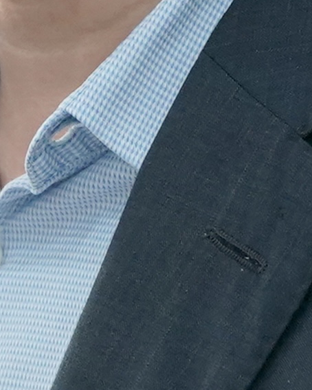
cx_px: -379
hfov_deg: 1.0
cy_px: 46
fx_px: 18559
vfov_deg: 1.2
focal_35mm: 1607
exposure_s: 1/200
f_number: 4
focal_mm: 162
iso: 2000
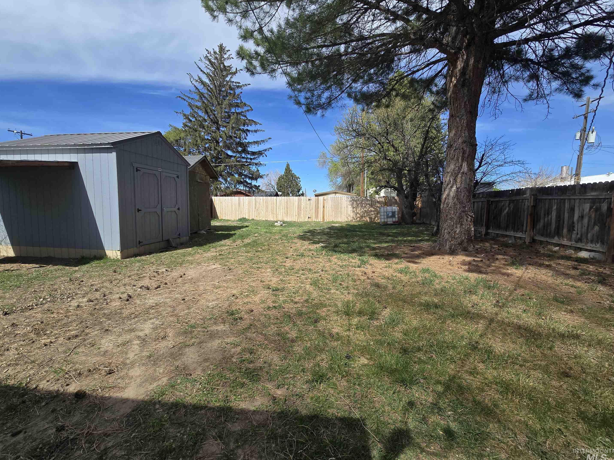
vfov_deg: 85.7
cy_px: 226
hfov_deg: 102.0
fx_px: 248
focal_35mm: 14
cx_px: 292
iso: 50
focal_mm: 2.2
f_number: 2.2
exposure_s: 1/1962
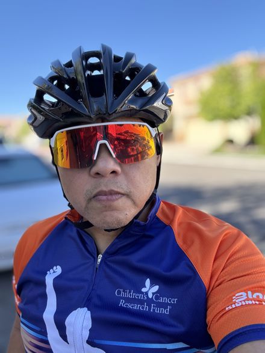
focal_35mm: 30
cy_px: 176
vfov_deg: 60.0
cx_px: 132
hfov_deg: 46.8
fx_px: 306
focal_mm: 2.69
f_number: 1.9
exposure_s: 1/172
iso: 32
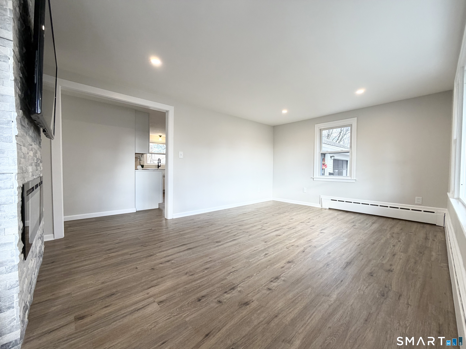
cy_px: 174
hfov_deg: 102.1
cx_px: 233
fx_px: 188
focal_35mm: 14
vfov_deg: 85.7
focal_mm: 2.22
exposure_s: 1/120
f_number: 2.2
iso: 125
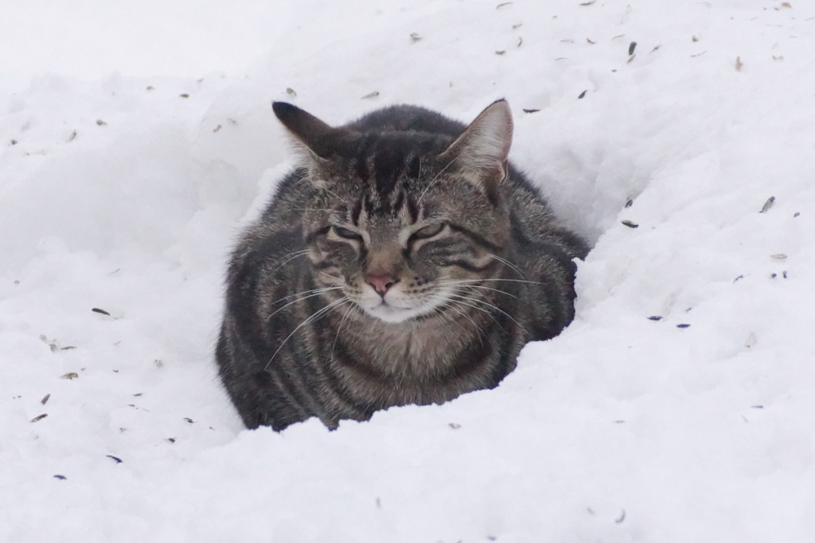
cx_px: 408
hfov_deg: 5.5
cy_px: 272
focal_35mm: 375
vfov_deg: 3.7
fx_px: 8489
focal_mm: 250
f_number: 9
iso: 3200
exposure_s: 1/800
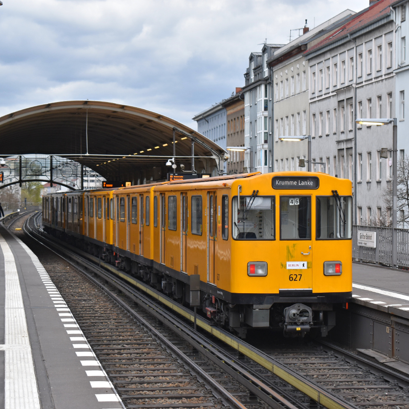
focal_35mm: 92
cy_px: 204
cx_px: 215
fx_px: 1230
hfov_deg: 18.9
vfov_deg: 18.9
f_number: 8
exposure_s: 1/250
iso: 400
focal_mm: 48
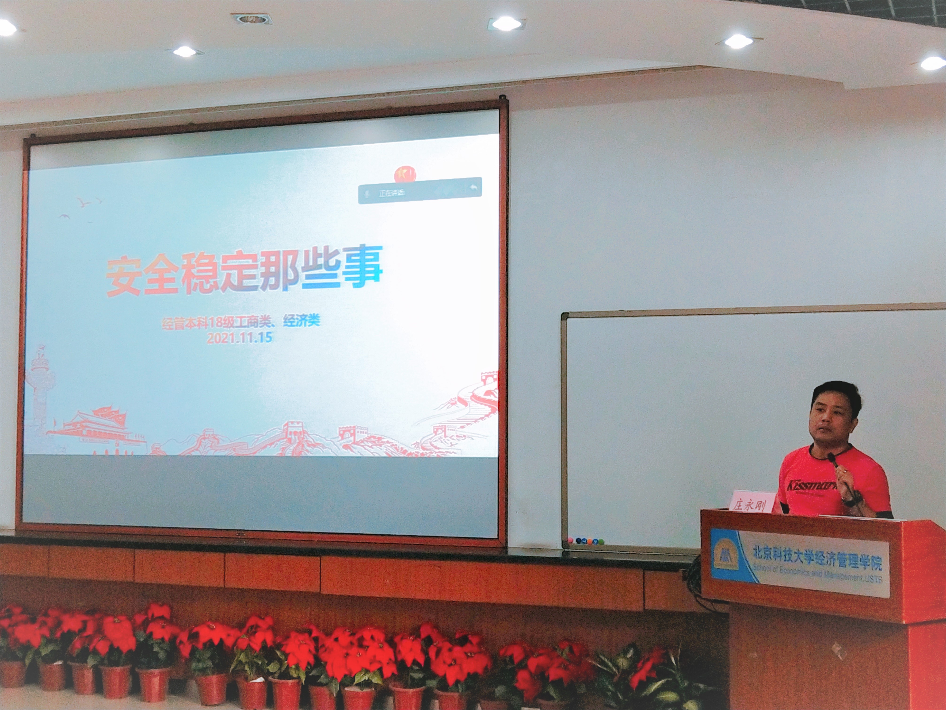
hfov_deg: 33.8
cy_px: 355
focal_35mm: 57
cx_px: 473
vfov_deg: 25.7
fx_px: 1558
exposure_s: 1/100
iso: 116
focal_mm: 3.95
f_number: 1.8
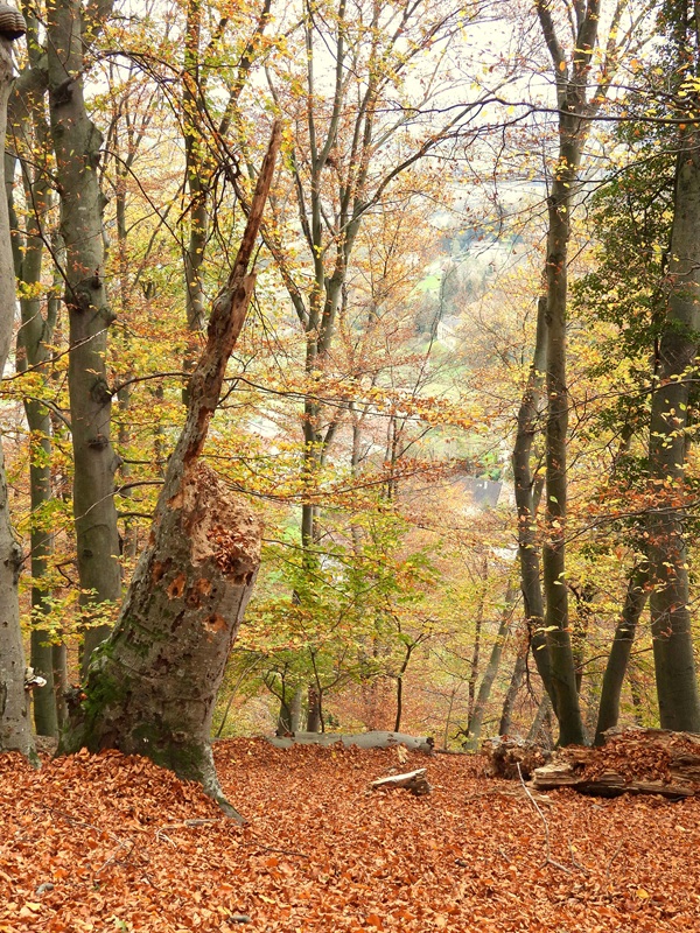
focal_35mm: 43
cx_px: 350
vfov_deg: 43.9
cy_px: 466
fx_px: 1159
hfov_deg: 33.6
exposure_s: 1/100
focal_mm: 7.7
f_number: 3.2
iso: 100
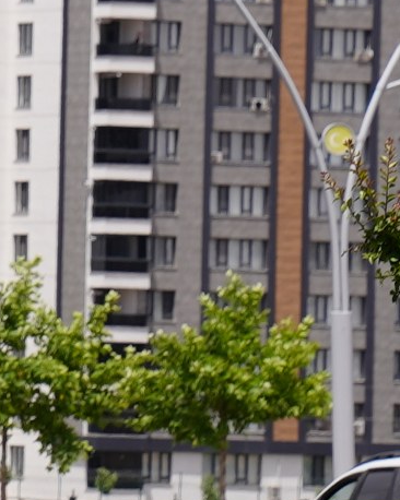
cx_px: -1039
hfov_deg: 3.5
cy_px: 174
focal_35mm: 430
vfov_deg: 4.5
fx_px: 6367
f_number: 5
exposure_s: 1/640
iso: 80
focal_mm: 70
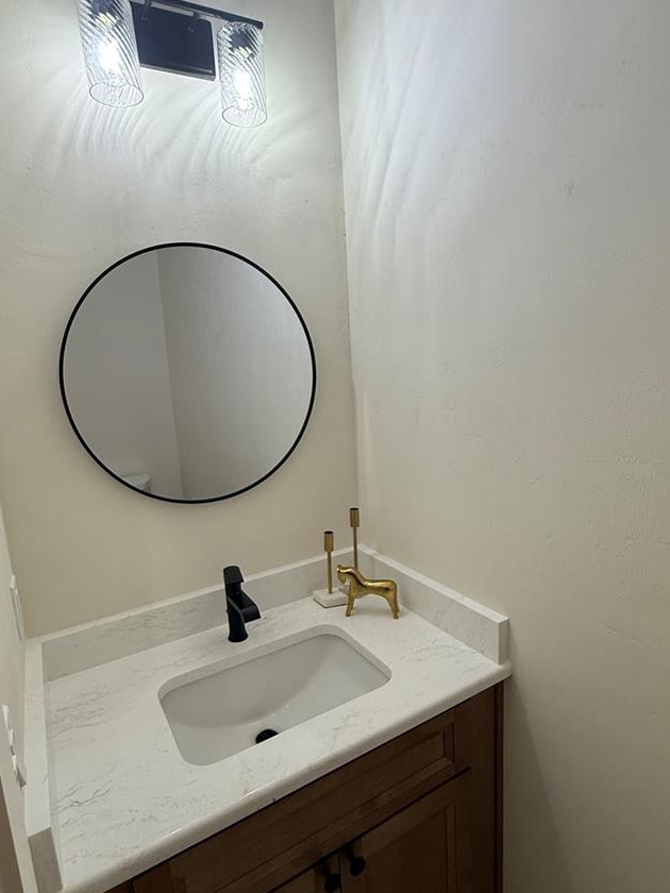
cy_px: 450
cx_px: 328
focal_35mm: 20
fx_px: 516
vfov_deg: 81.7
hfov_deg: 66.0
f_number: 2.2
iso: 160
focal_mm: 2.22
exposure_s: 1/120
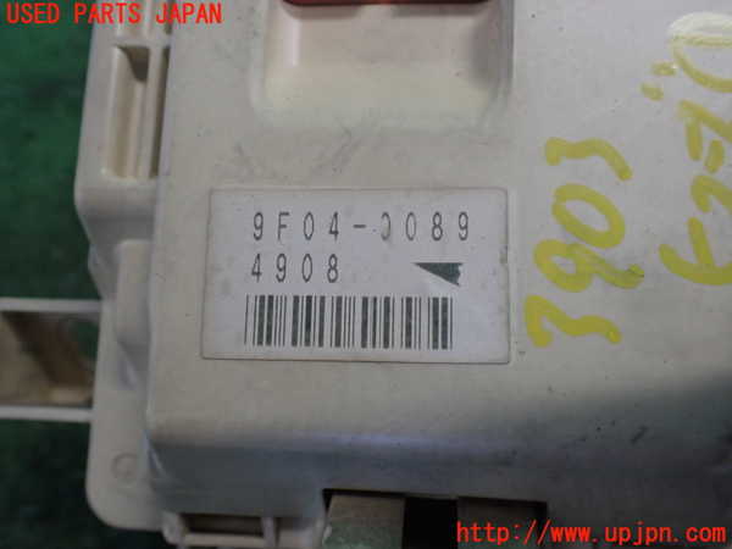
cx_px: 366
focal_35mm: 30
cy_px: 274
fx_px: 634
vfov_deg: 46.8
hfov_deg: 60.0
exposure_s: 1/125
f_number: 2.3
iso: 500
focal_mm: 5.4
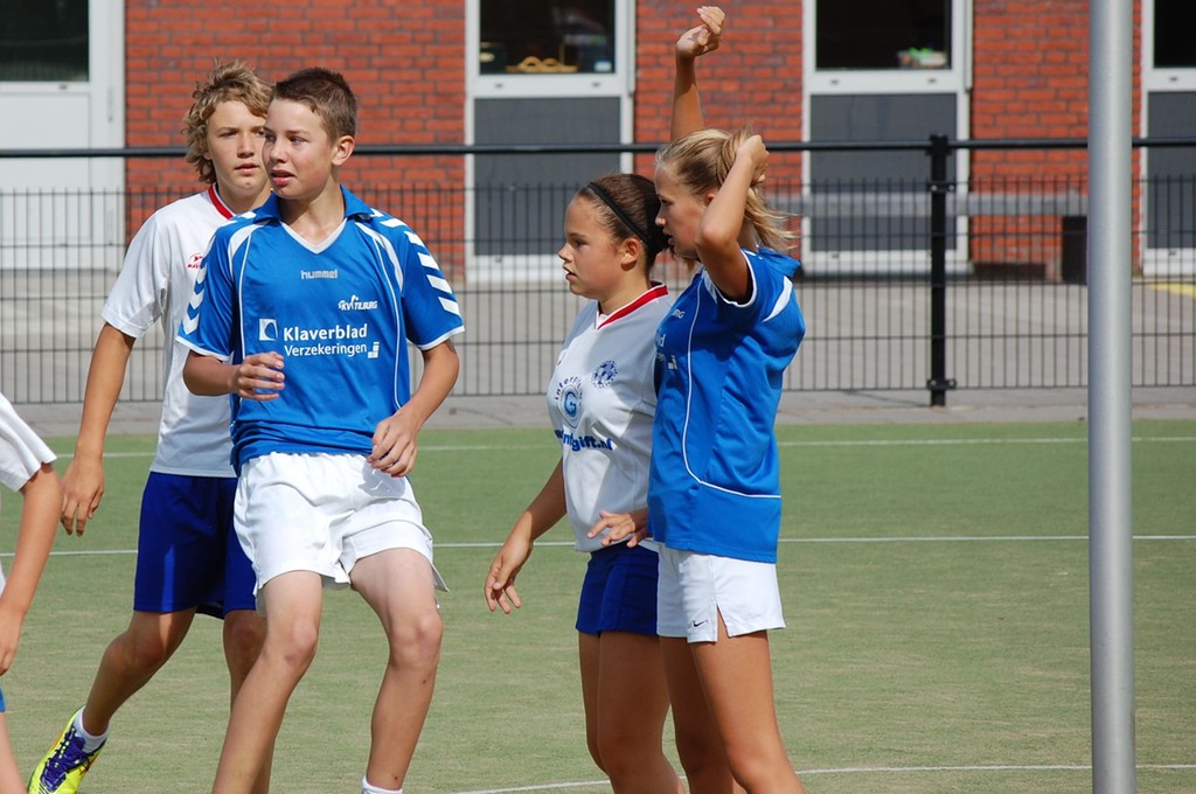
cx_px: 598
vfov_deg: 6.8
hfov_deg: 10.2
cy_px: 397
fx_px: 6719
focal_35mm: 202
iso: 200
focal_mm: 135
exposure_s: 1/640
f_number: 6.3
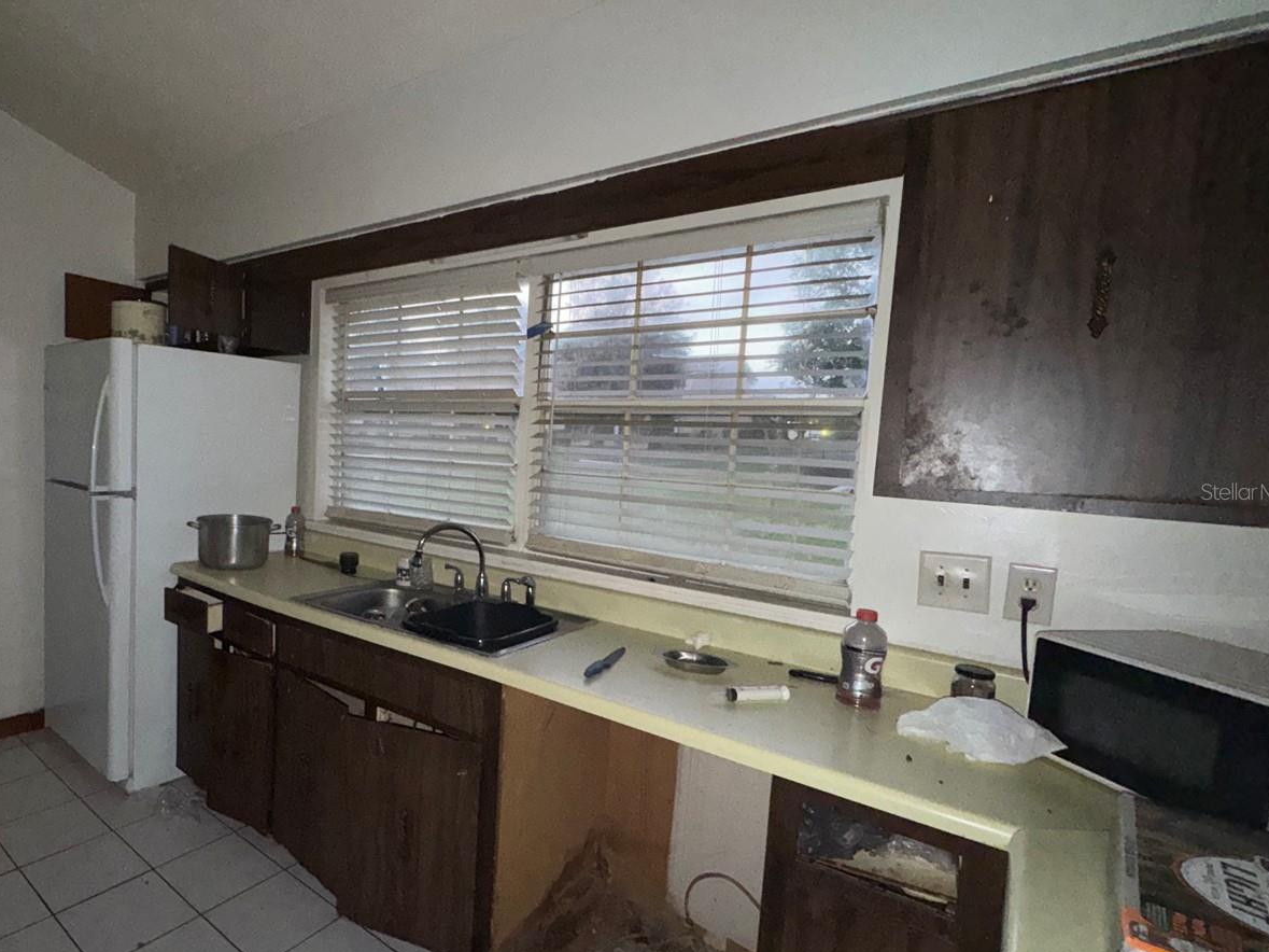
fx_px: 696
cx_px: 441
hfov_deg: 82.3
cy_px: 491
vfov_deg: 68.7
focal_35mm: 19
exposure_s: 1/60
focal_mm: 2.22
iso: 200
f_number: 2.2
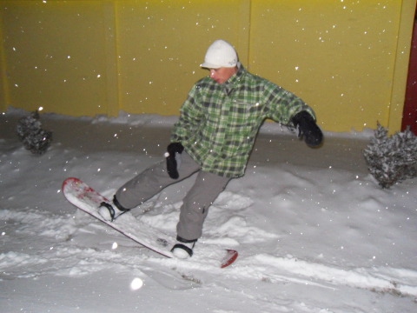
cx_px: 208
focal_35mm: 35
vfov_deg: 40.7
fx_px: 422
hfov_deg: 52.6
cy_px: 156
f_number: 3.5
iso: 480
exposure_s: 1/45
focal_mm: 6.3
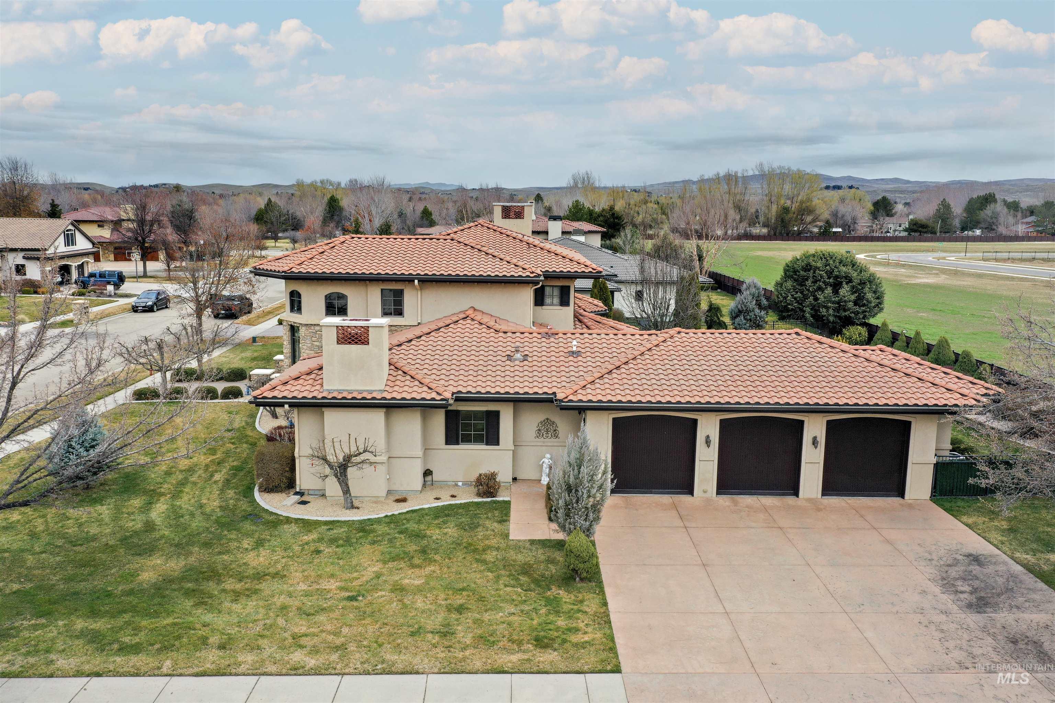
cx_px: 528
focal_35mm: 28
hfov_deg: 65.5
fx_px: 820
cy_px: 352
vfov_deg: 46.4
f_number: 5
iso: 100
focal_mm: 10.26
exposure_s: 1/240
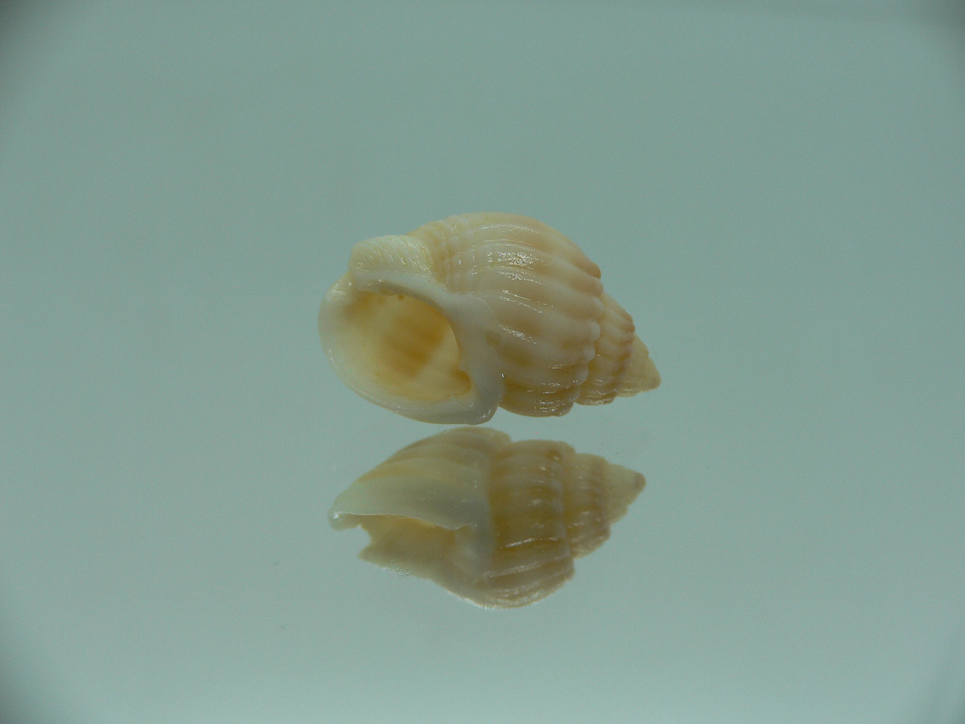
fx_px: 976
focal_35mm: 35
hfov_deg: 52.6
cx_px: 482
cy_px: 362
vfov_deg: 40.7
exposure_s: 1/80
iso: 80
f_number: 2.8
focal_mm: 4.6
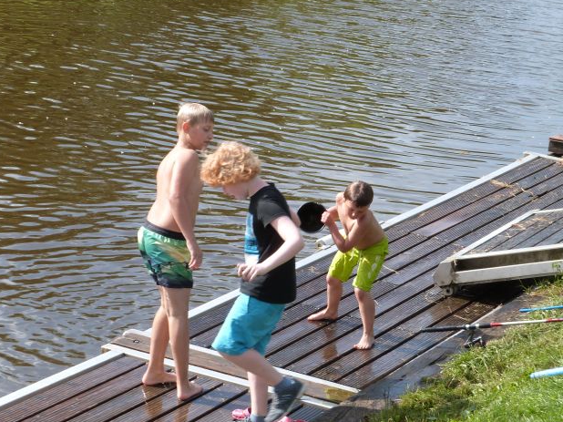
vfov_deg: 14.6
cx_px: 301
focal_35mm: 101
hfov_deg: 19.5
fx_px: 1642
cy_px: 202
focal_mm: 14.1
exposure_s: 1/250
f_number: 5
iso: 100
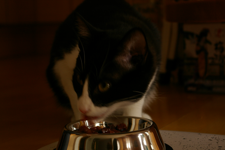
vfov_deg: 16.6
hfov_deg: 24.6
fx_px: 516
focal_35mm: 82
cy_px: 75
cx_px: 112
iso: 400
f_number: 5.6
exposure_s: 1/30
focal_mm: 55
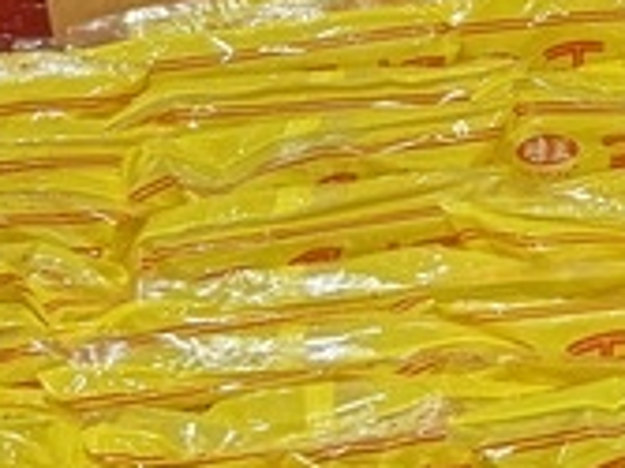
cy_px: -255
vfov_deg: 9.9
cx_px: 1164
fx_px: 2598
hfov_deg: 12.4
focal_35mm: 144
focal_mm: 6.76
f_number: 1.78
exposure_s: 1/60
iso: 125
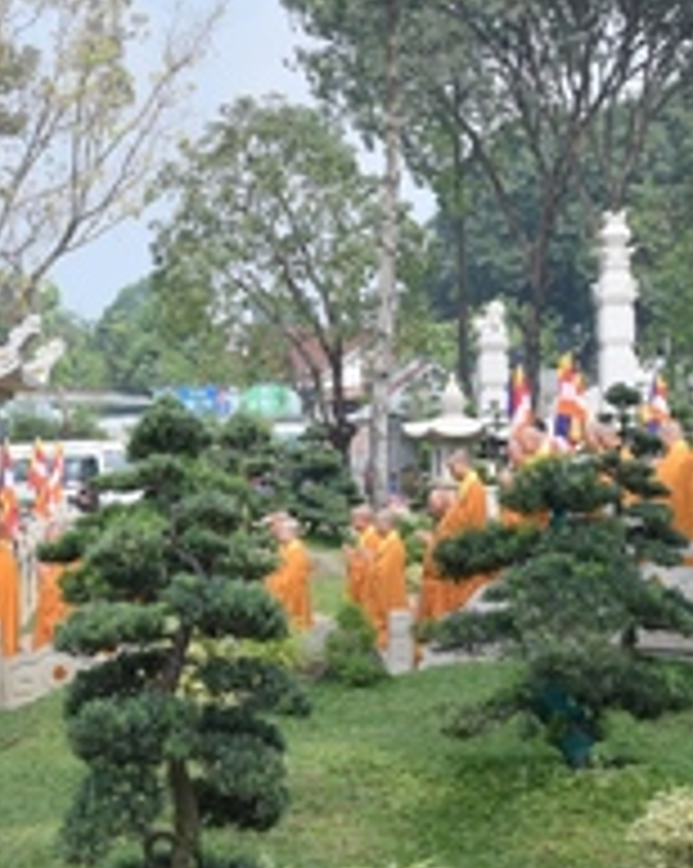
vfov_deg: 25.1
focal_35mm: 76
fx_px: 1952
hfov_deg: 19.9
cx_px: 148
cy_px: 436
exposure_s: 1/320
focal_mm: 24
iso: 125
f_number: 7.1
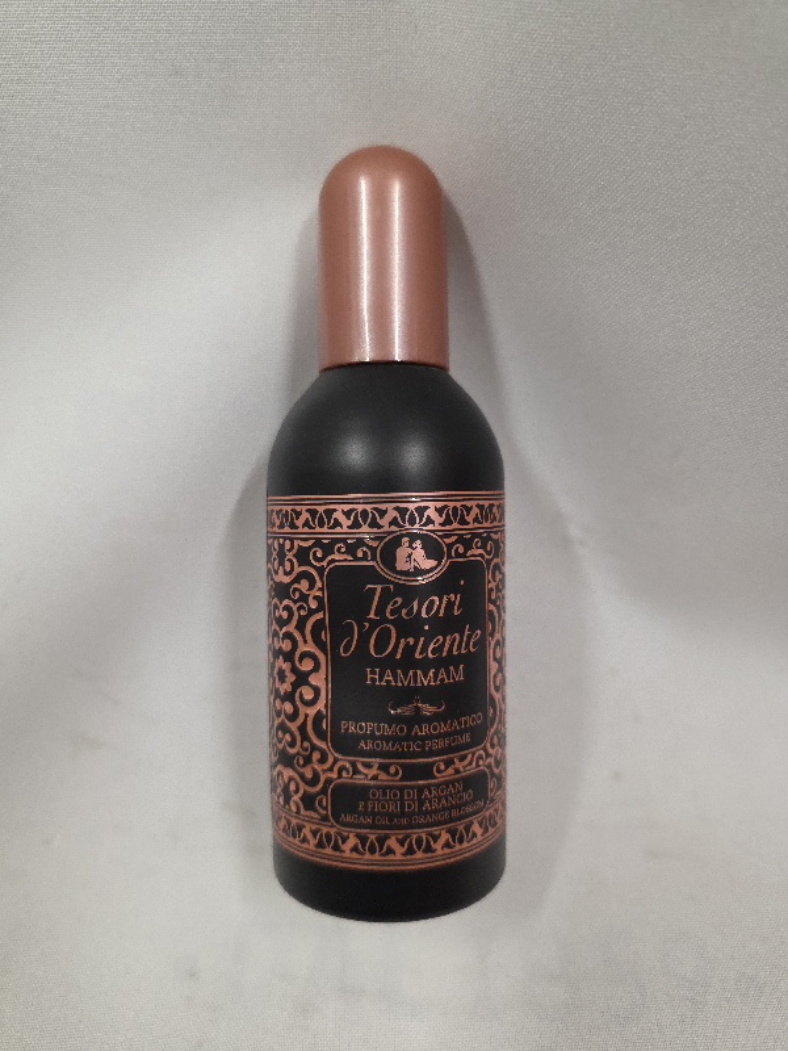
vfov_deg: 73.9
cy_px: 526
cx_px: 394
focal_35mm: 23
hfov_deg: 58.9
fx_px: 698
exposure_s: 1/101
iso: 500
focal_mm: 6.3
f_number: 1.7
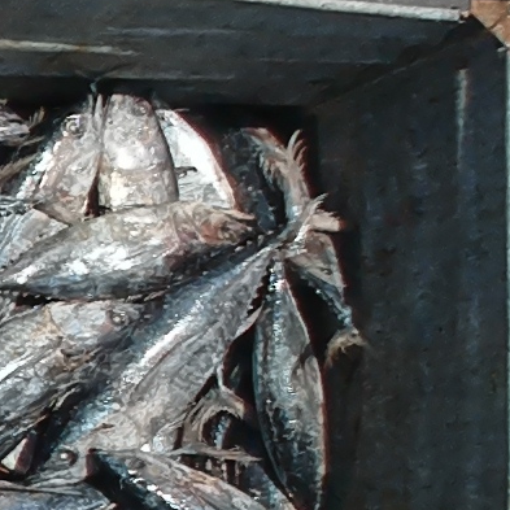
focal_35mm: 223
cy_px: 648
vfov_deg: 7.8
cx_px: -1285
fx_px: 3717
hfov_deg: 6.7
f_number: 2.6
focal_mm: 4.49
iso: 200
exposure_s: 1/2500
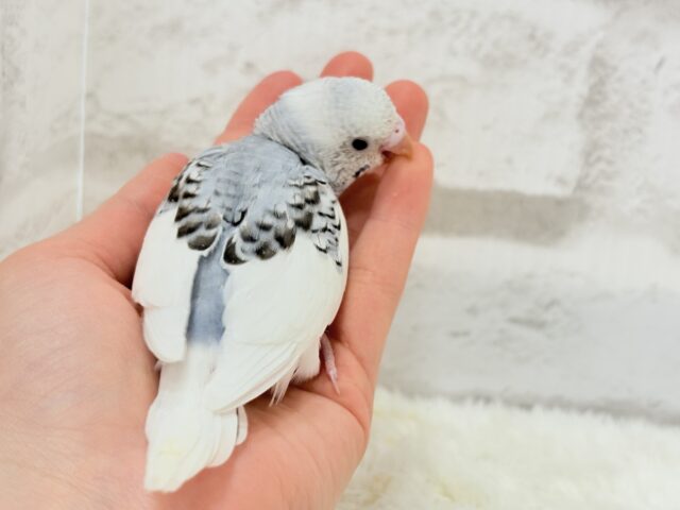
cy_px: 255
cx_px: 340
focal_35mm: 52
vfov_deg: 28.0
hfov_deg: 36.8
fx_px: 1021
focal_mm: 5.96
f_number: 1.6
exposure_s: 1/50
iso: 40
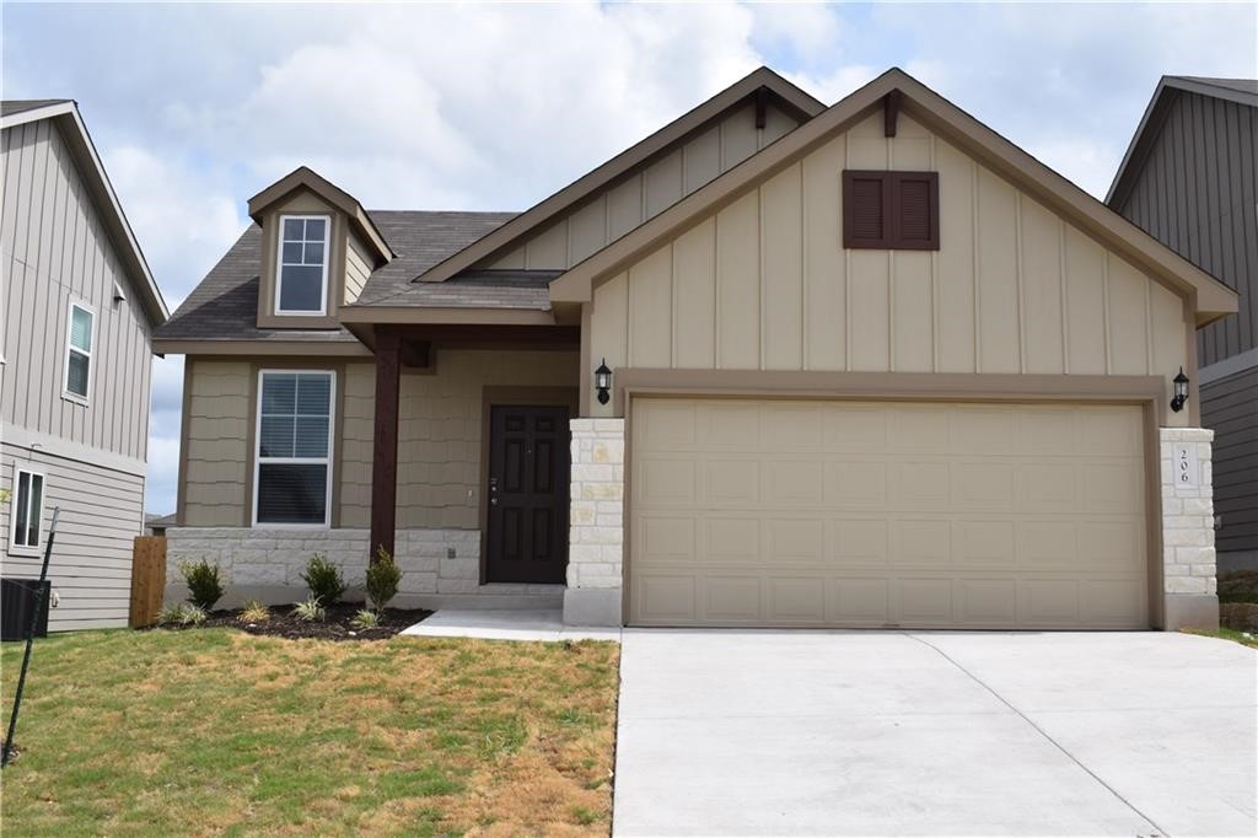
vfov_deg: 35.5
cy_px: 419
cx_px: 629
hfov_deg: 51.3
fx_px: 1310
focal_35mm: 38
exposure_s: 1/500
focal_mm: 25
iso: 200
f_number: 11
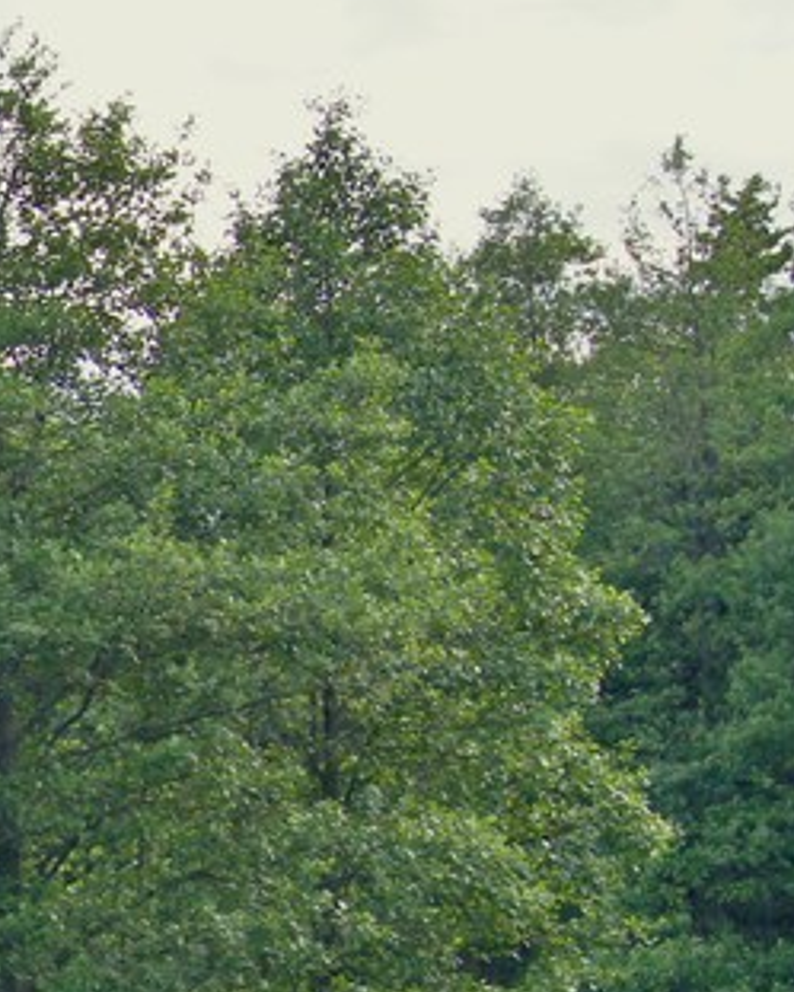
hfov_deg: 9.3
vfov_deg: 12.4
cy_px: 1209
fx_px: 4463
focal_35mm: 152
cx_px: -1011
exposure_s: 1/100
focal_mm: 28
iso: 100
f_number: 8
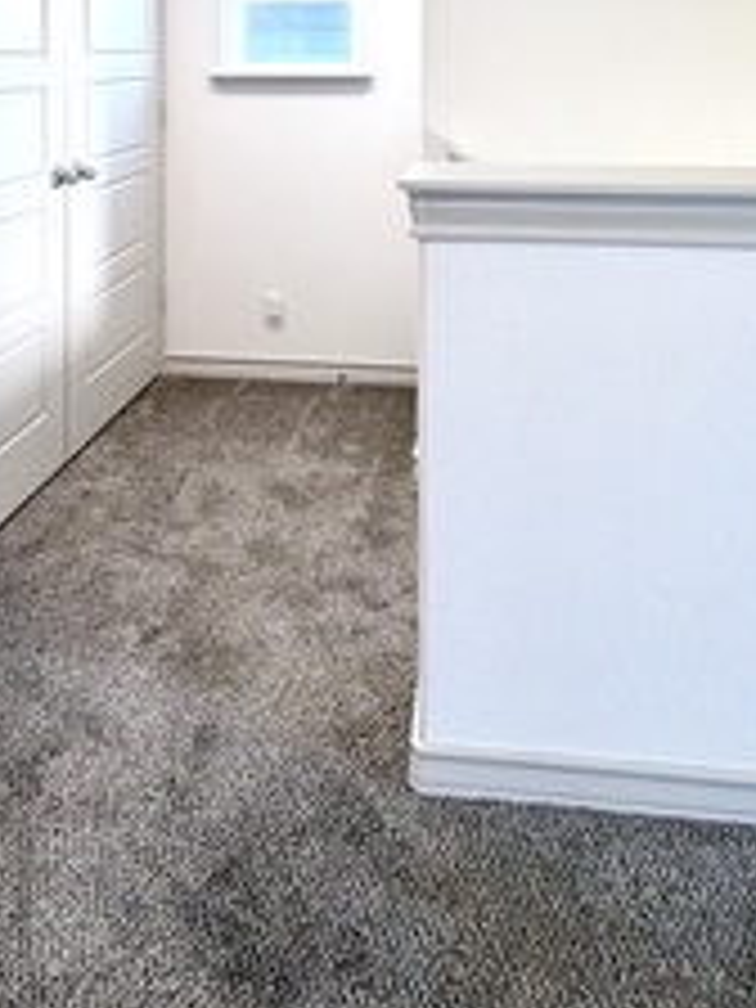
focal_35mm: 30
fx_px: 874
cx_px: 400
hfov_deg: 46.8
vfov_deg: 51.4
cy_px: 63
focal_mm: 2.22
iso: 160
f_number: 2.2
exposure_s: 1/120
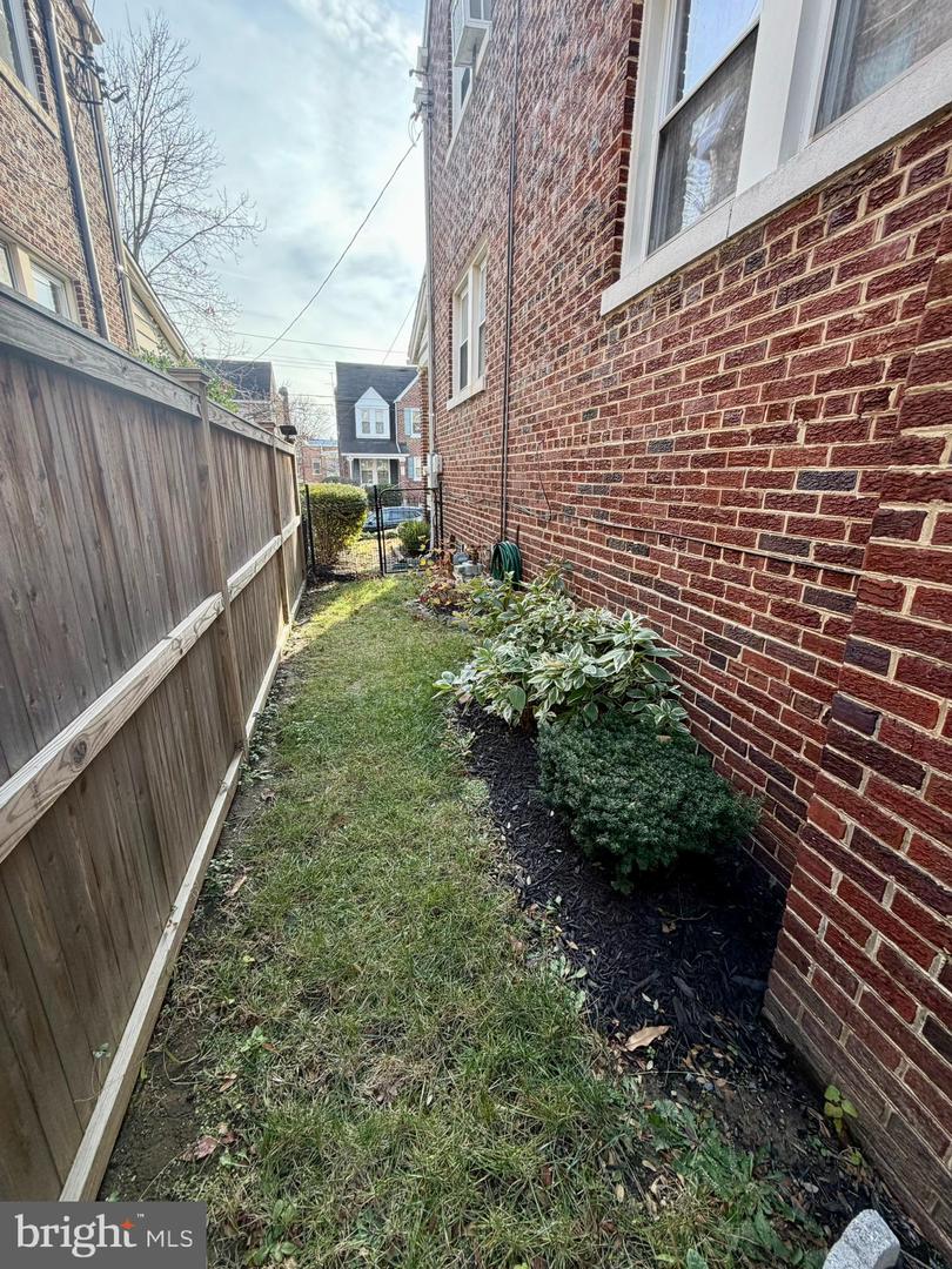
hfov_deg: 85.7
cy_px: 634
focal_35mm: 14
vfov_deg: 102.1
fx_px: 513
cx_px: 476
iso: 50
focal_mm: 2.22
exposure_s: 1/149
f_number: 2.2
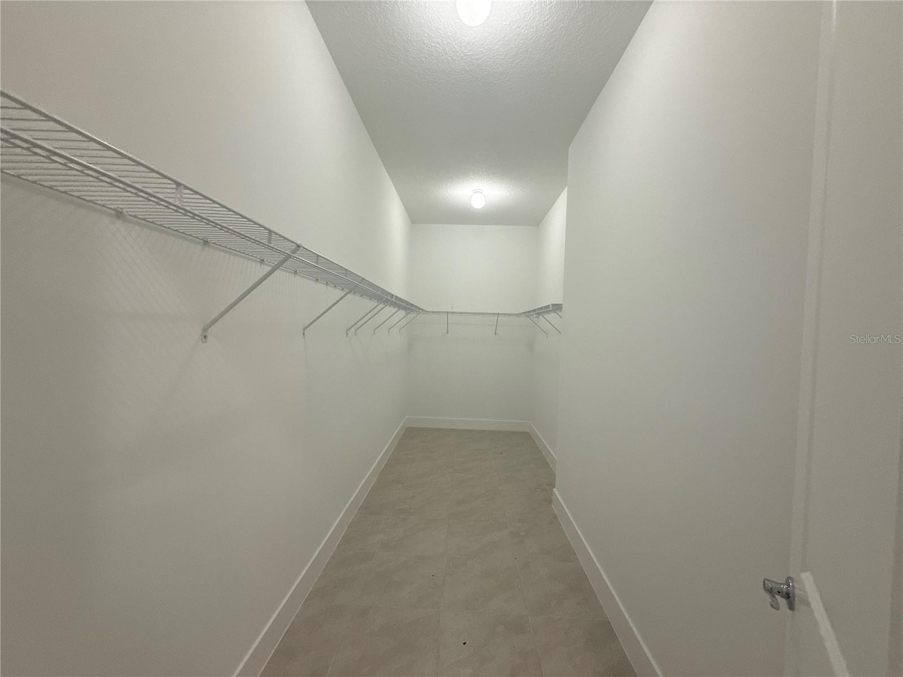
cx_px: 452
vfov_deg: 85.7
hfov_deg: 102.1
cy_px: 338
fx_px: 365
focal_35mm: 14
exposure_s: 1/120
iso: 320
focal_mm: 2.22
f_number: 2.2
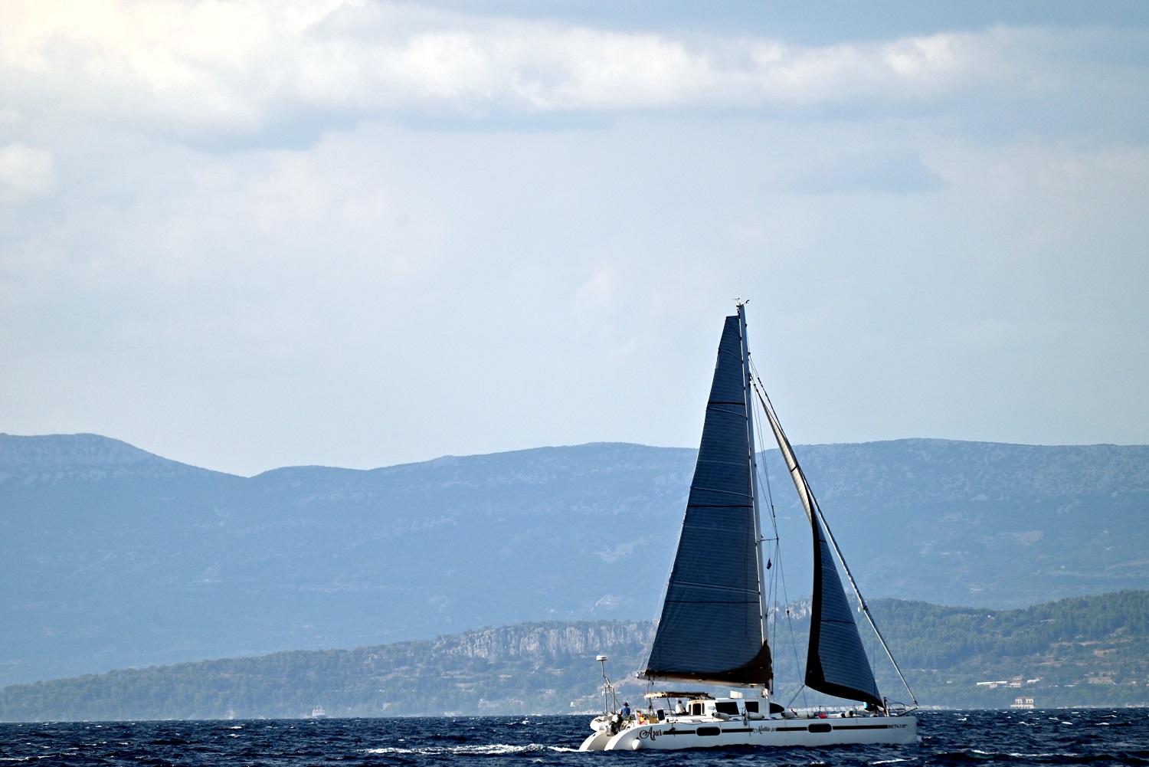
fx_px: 9577
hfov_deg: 6.9
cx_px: 574
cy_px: 384
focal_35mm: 300
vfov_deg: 4.6
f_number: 5.6
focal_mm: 300
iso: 250
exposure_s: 1/3200
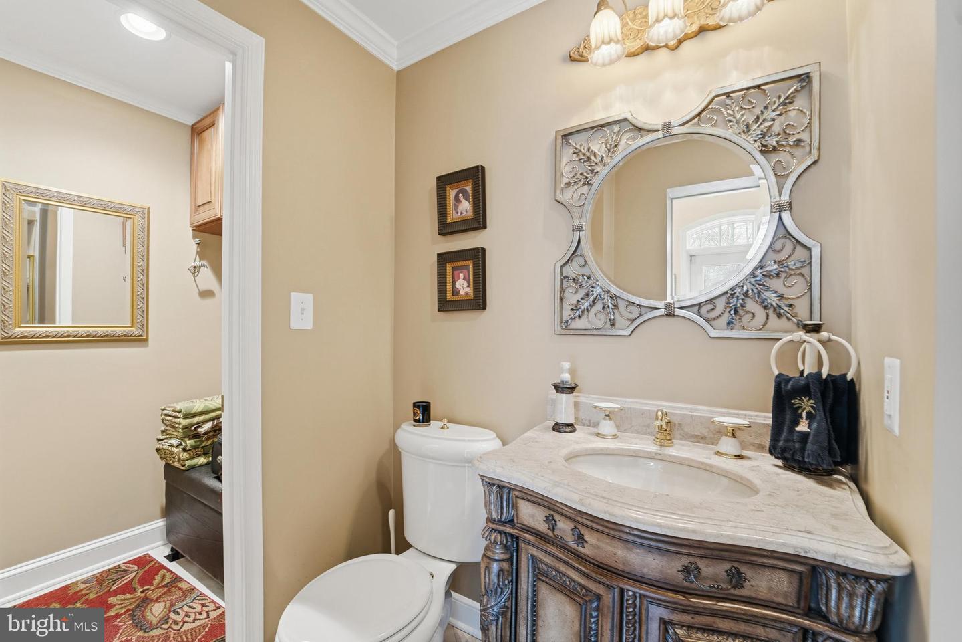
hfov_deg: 104.3
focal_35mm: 14
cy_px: 321
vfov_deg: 81.2
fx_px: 374
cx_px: 481
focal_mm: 14
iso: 400
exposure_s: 1/40
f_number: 8
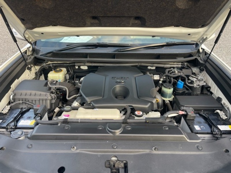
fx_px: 167
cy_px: 86
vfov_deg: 54.9
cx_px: 116
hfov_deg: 69.4
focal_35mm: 25
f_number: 1.6
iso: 125
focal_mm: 5.1
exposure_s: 1/121
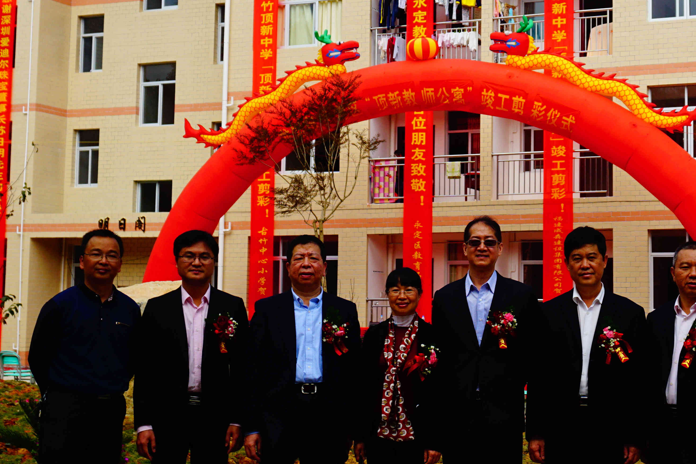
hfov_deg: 29.8
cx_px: 491
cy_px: 186
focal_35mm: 67
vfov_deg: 20.3
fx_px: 1295
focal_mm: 22
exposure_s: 1/500
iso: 100
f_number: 5
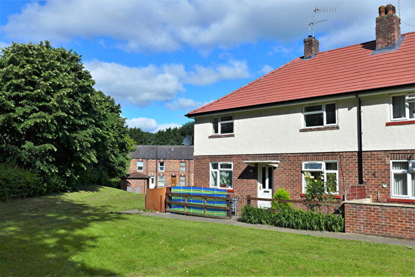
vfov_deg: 41.1
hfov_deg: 58.7
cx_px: 208
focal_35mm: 32
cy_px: 138
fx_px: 369
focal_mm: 6.3
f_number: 3.2
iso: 80
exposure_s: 1/2000
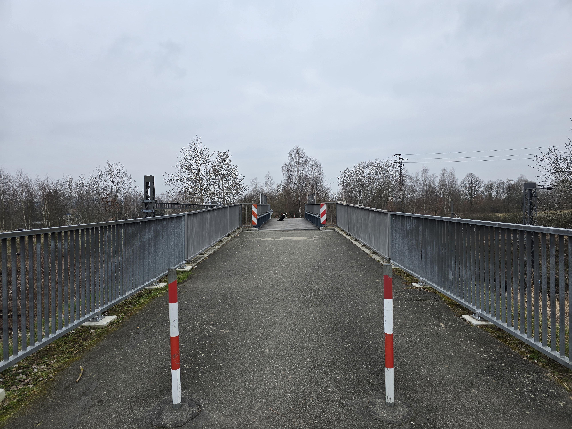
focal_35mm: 23
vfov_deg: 58.9
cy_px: 214
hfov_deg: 73.9
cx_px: 286
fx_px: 380
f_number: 1.7
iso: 12
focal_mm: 6.3
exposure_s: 1/180
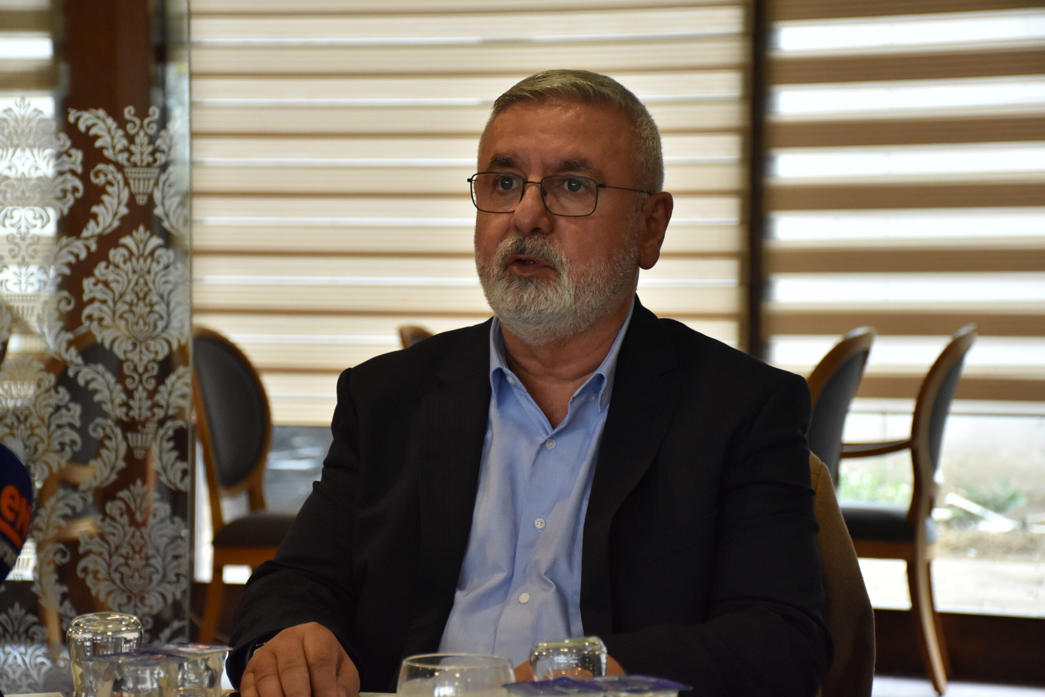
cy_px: 348
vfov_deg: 14.7
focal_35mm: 93
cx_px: 522
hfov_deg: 21.9
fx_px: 2700
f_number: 5
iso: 1600
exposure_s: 1/80
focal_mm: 62
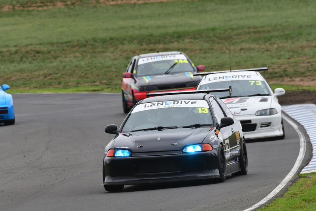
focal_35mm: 750
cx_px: 158
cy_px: 106
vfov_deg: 1.8
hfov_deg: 2.7
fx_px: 6585
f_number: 10
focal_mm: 500
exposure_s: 1/640
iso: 640
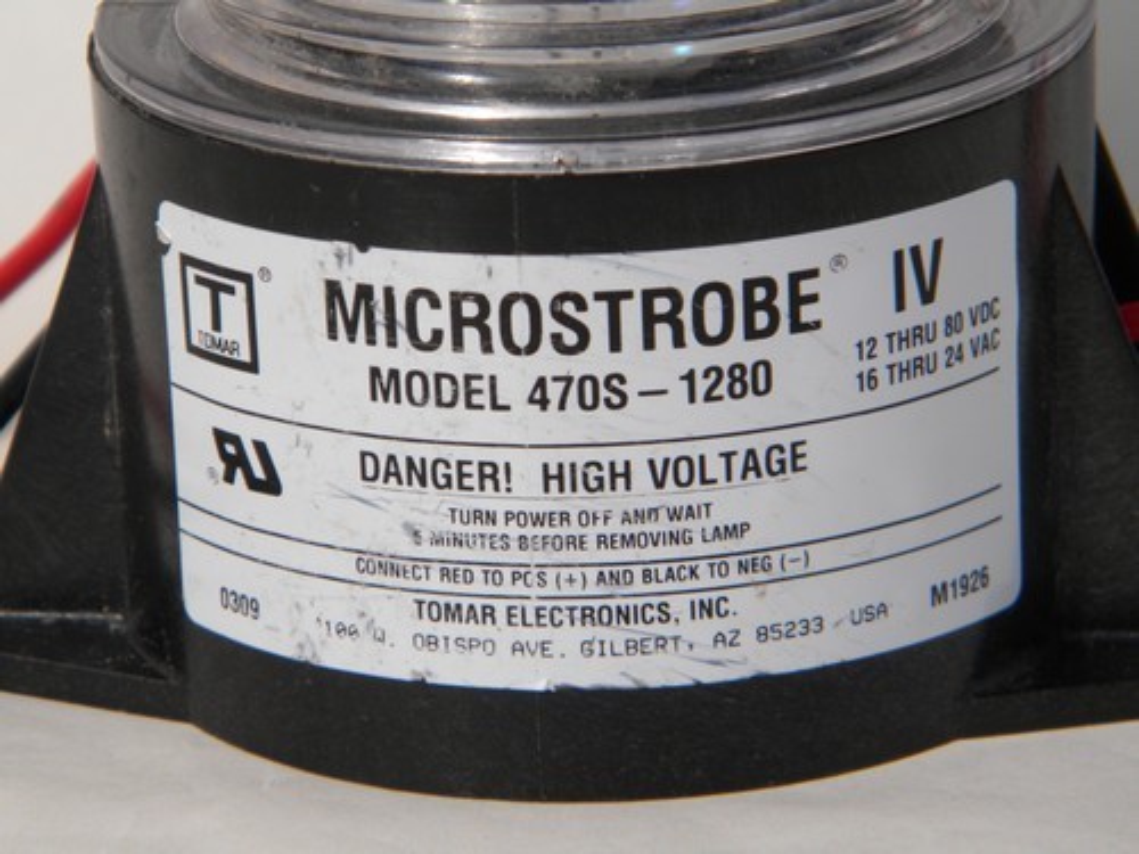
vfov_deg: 10.0
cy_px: 427
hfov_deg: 13.3
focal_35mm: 148
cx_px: 570
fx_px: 4870
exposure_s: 1/248
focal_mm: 26.8
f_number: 10
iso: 80
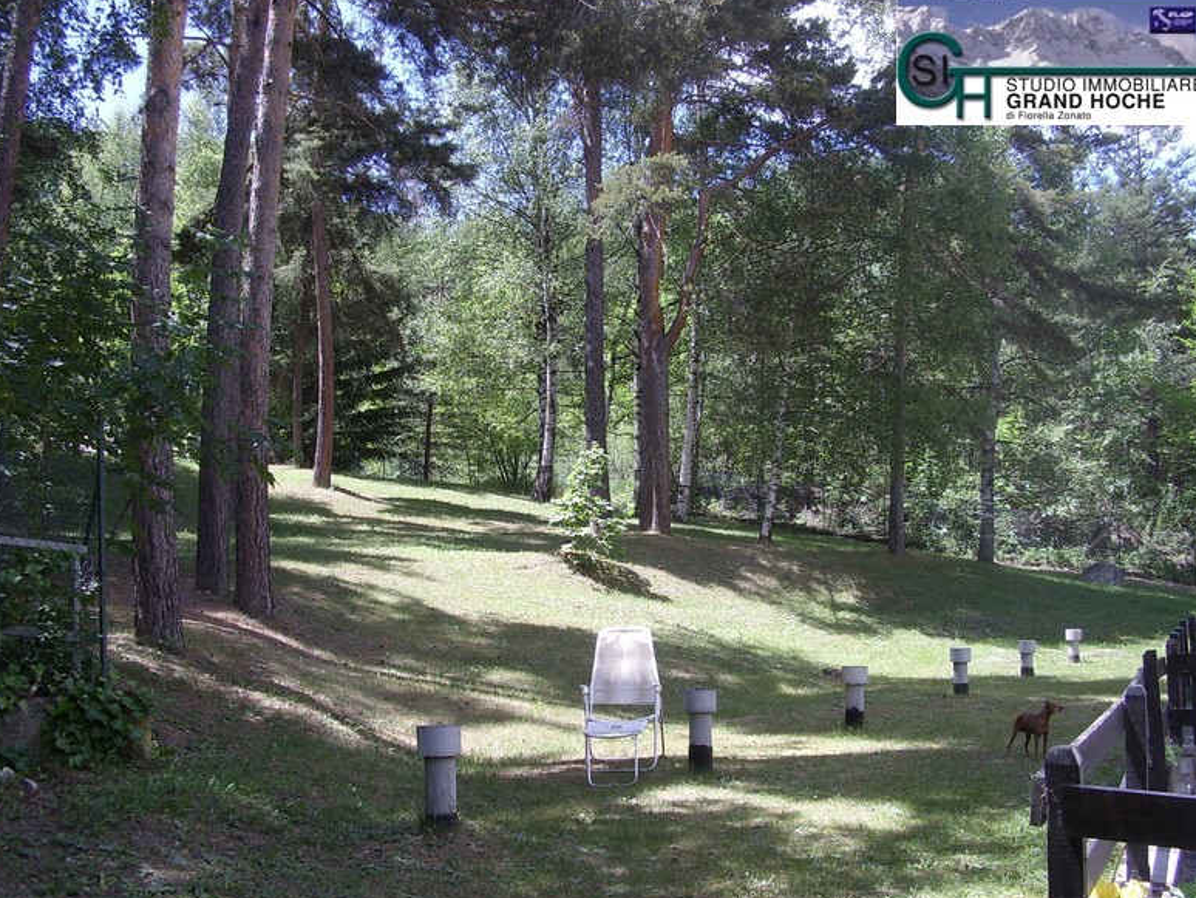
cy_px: 456
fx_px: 1071
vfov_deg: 45.5
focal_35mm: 31
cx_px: 584
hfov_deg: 58.3
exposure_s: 1/148
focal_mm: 5.8
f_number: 4.1
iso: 71
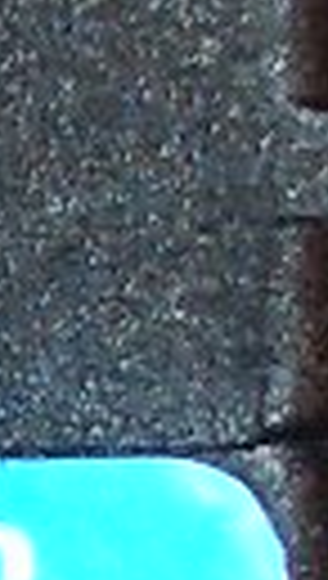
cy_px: 387
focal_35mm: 1132
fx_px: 17423
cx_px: -741
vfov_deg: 1.9
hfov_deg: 1.1
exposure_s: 1/60
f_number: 4.8
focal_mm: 17.4
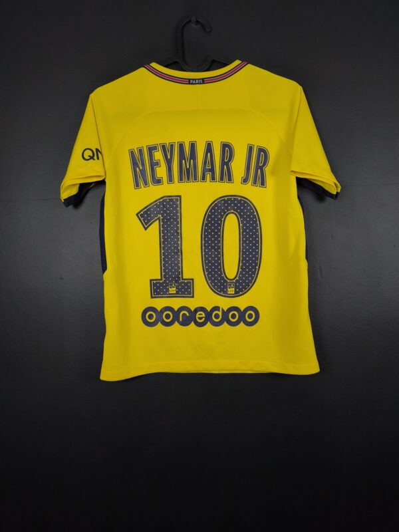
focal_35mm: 23
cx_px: 200
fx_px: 353
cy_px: 266
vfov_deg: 73.9
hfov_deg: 58.9
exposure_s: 1/160
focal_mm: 6.57
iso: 400
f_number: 1.6
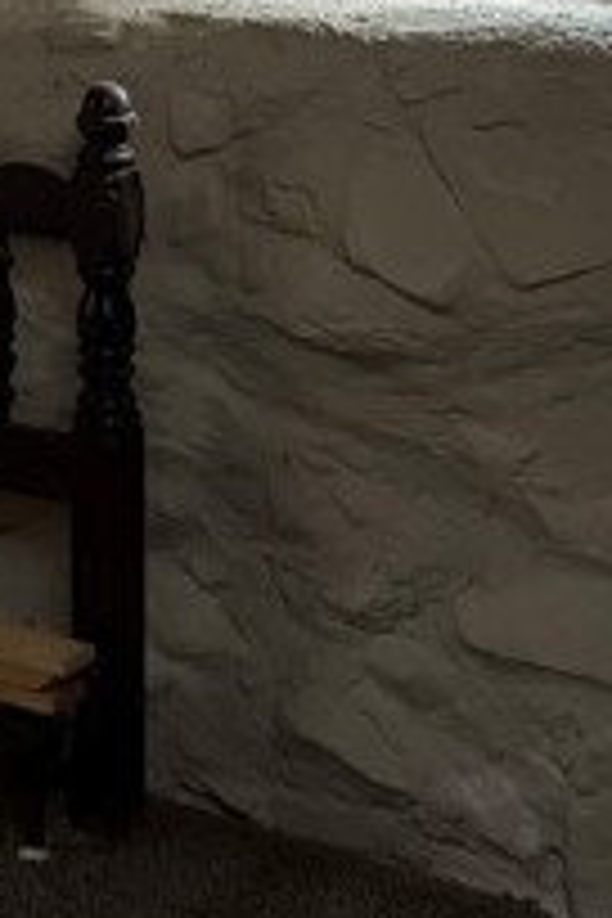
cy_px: 140
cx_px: 40
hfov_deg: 14.4
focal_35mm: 94
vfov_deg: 21.3
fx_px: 2397
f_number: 1.78
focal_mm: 6.76
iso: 1600
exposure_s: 1/29
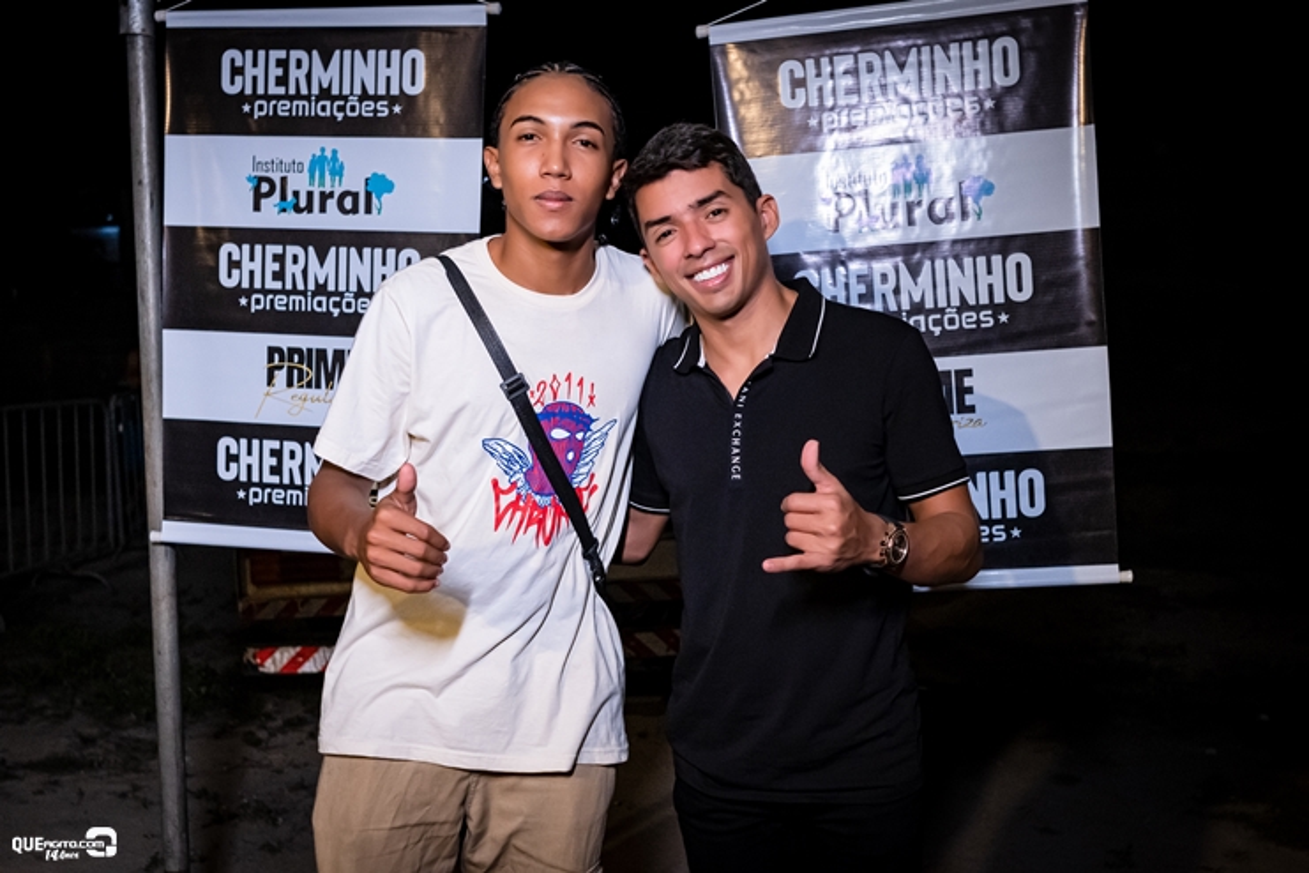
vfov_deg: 36.9
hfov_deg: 53.1
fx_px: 1309
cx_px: 654
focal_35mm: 36
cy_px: 436
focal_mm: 24
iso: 2000
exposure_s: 1/400
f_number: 2.8
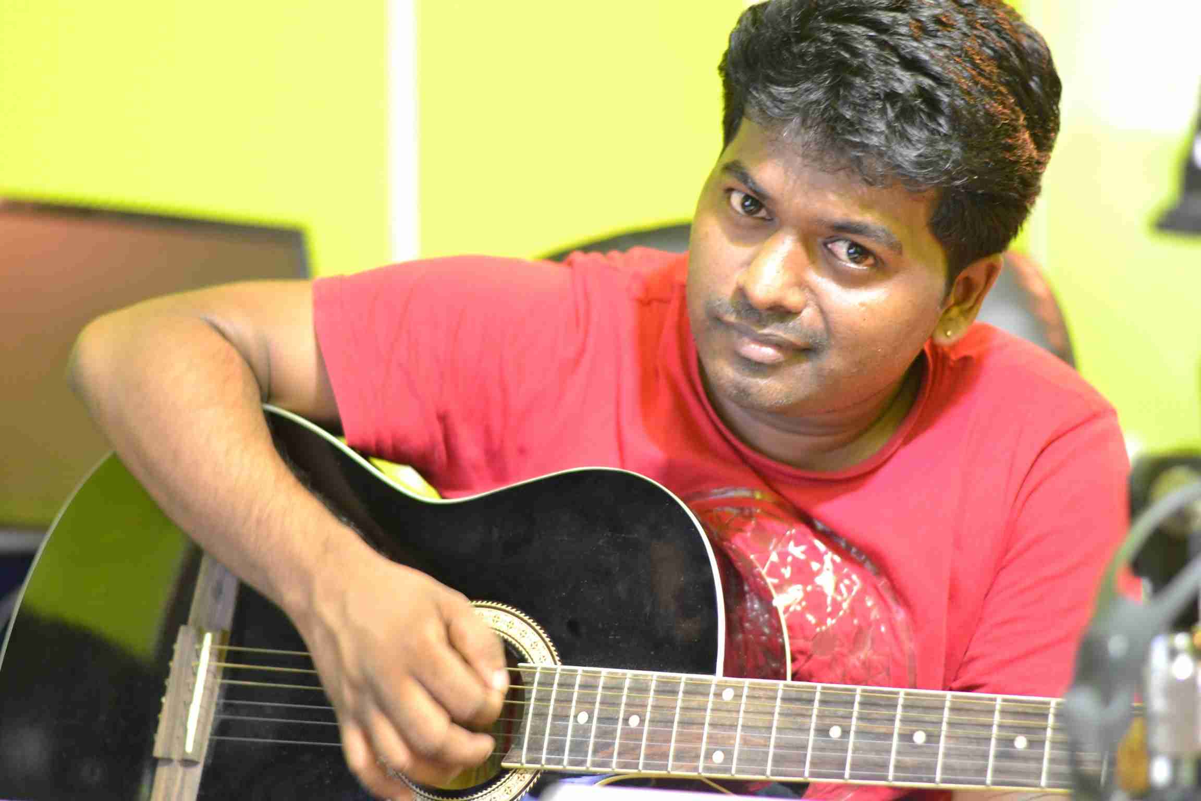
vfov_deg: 18.2
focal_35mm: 75
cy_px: 400
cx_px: 600
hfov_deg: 27.0
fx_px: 2502
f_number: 1.8
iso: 800
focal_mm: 50
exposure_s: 1/3
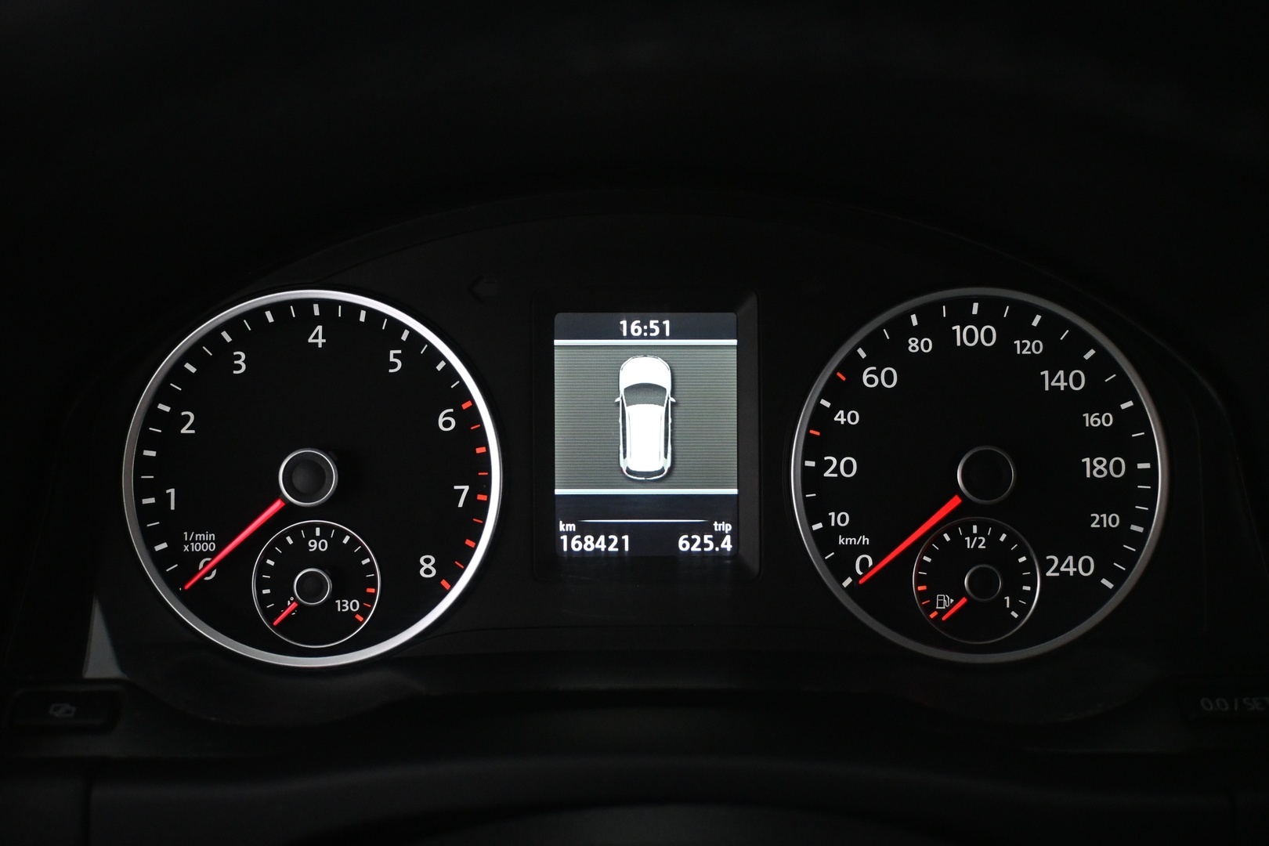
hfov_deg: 51.3
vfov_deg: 35.5
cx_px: 634
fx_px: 1322
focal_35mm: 38
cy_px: 423
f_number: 4.2
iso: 3200
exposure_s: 1/60
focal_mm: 25
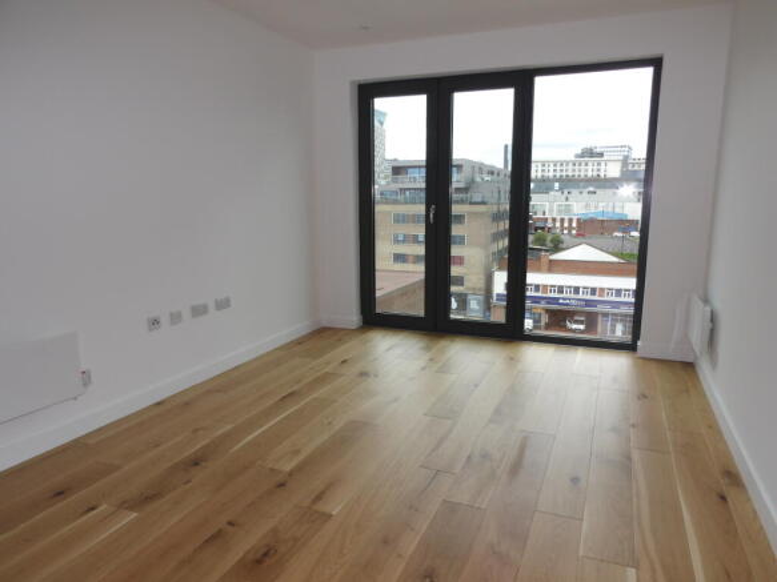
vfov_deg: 56.8
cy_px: 291
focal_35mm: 24
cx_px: 388
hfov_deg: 71.6
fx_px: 539
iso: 100
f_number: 4.1
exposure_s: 1/120
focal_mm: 4.3
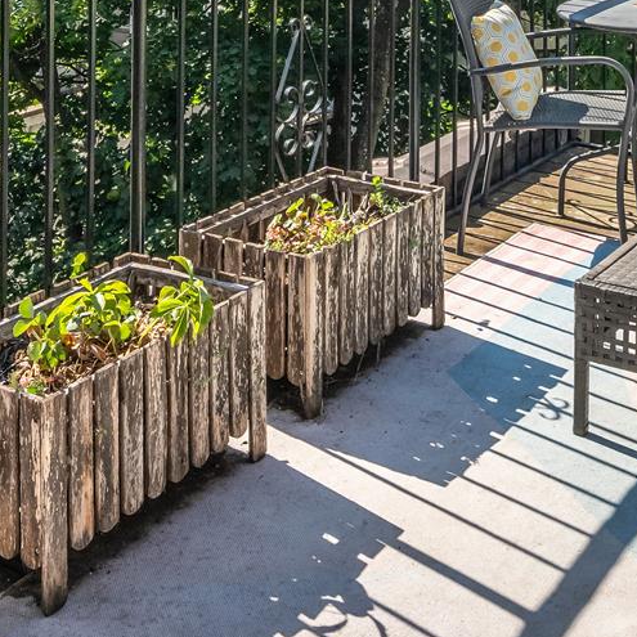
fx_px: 1166
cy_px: -54
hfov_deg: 30.4
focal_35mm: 56
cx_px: 409
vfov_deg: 28.0
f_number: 13
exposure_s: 1/800
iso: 1000
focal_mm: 17
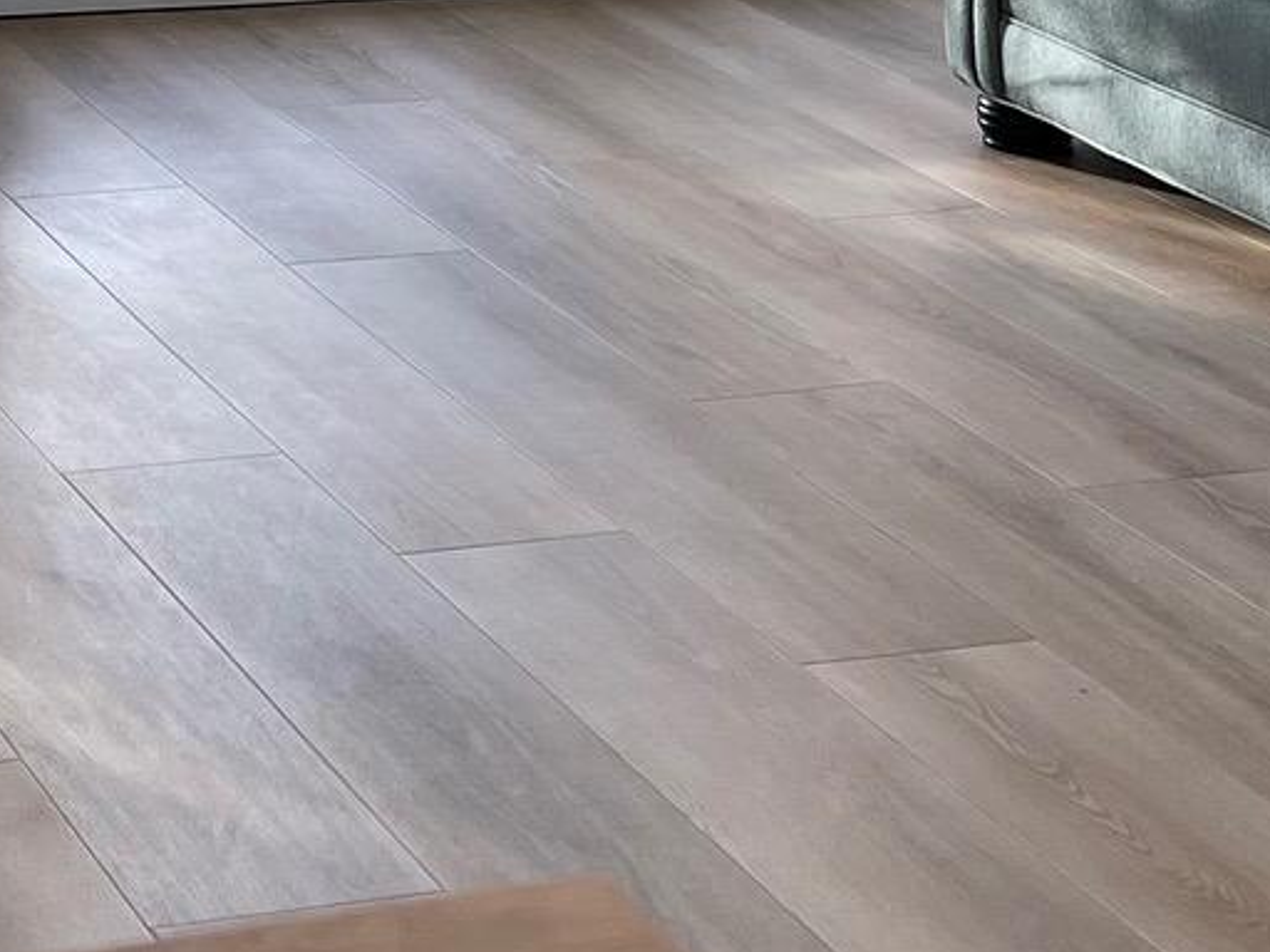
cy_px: -806
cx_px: 136
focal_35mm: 100
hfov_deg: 19.3
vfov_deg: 13.2
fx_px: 3669
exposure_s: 1/120
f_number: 1.6
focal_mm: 5.1
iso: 50
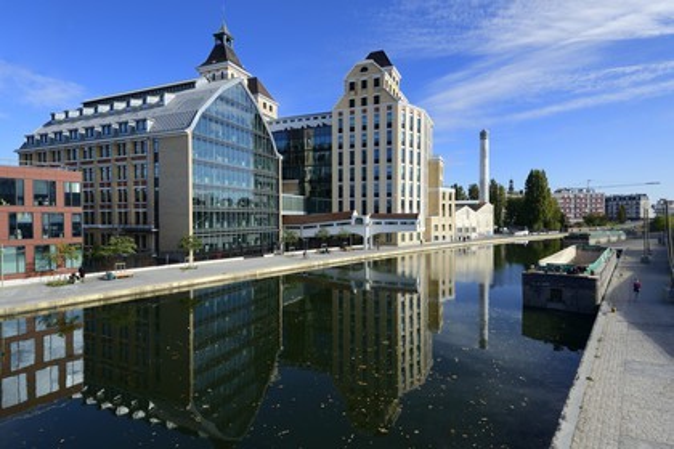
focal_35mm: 19
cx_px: 337
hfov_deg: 86.9
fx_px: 356
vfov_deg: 64.6
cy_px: 224
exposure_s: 1/320
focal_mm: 19
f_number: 9
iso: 200
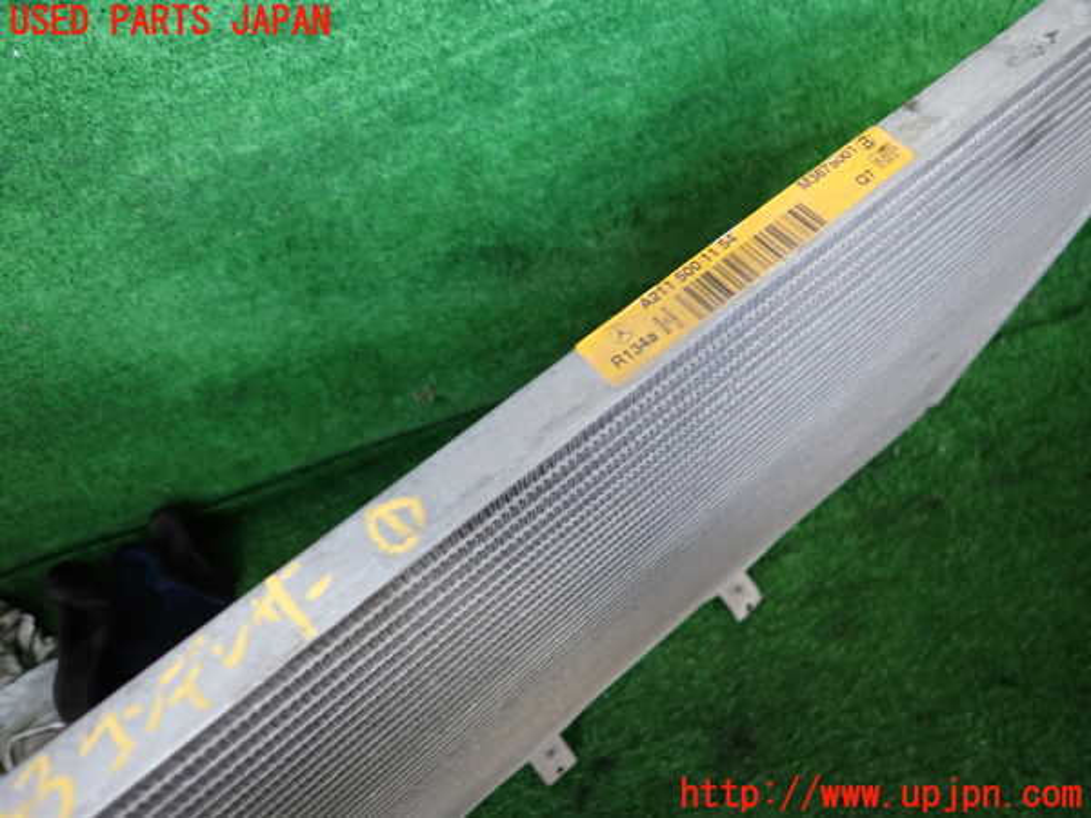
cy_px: 409
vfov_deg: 54.9
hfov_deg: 69.4
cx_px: 546
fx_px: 788
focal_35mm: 25
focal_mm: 4.5
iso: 200
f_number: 2
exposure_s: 1/30
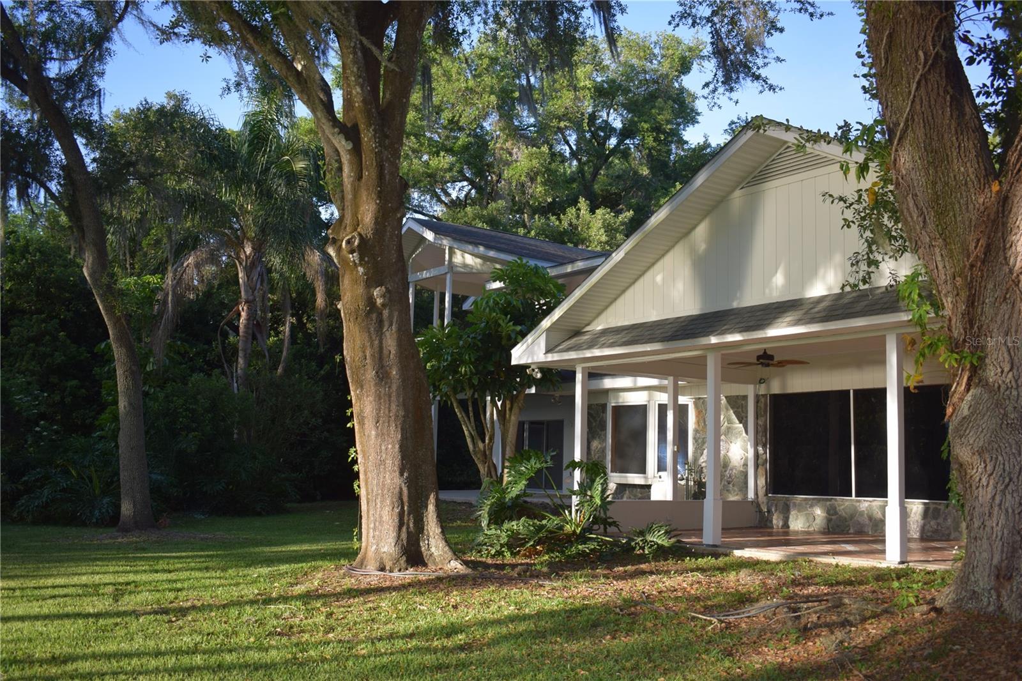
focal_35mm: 36
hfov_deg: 53.1
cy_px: 340
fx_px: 1022
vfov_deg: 36.9
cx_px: 511
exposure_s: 1/200
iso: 100
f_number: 4
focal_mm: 24
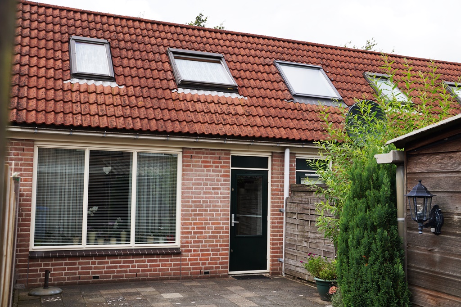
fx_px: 499
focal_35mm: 39
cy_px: 154
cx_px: 230
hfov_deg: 49.6
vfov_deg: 34.2
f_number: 8
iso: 100
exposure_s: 1/125
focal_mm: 26
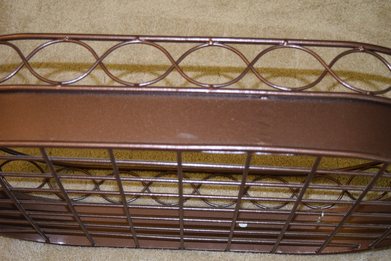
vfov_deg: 25.8
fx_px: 571
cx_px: 196
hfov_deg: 37.8
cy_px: 130
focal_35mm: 52
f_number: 4.5
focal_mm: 35
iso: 1800
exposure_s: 1/60
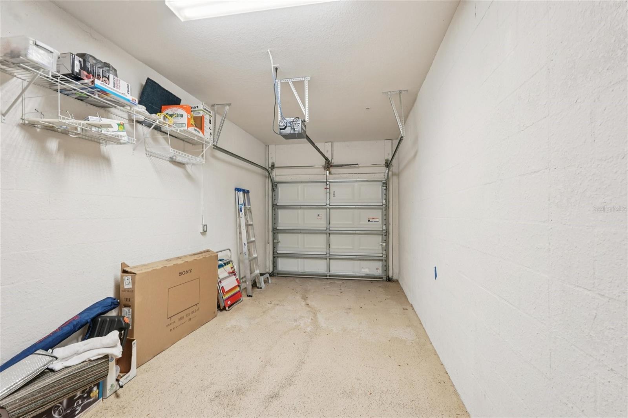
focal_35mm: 16
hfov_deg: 95.0
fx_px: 288
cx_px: 314
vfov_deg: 72.0
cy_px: 209
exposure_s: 1/4
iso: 400
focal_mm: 16.5
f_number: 8
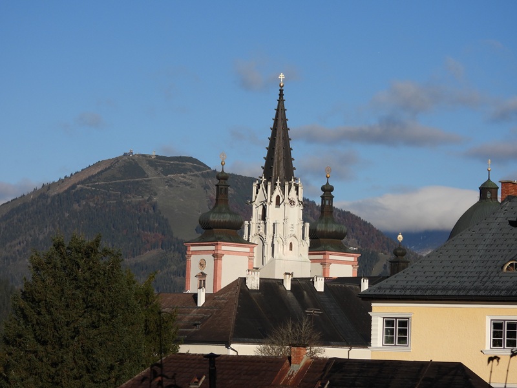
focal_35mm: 125
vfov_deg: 11.9
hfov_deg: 15.8
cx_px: 258
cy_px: 194
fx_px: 1867
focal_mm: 22.3
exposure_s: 1/1600
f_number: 4
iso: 100
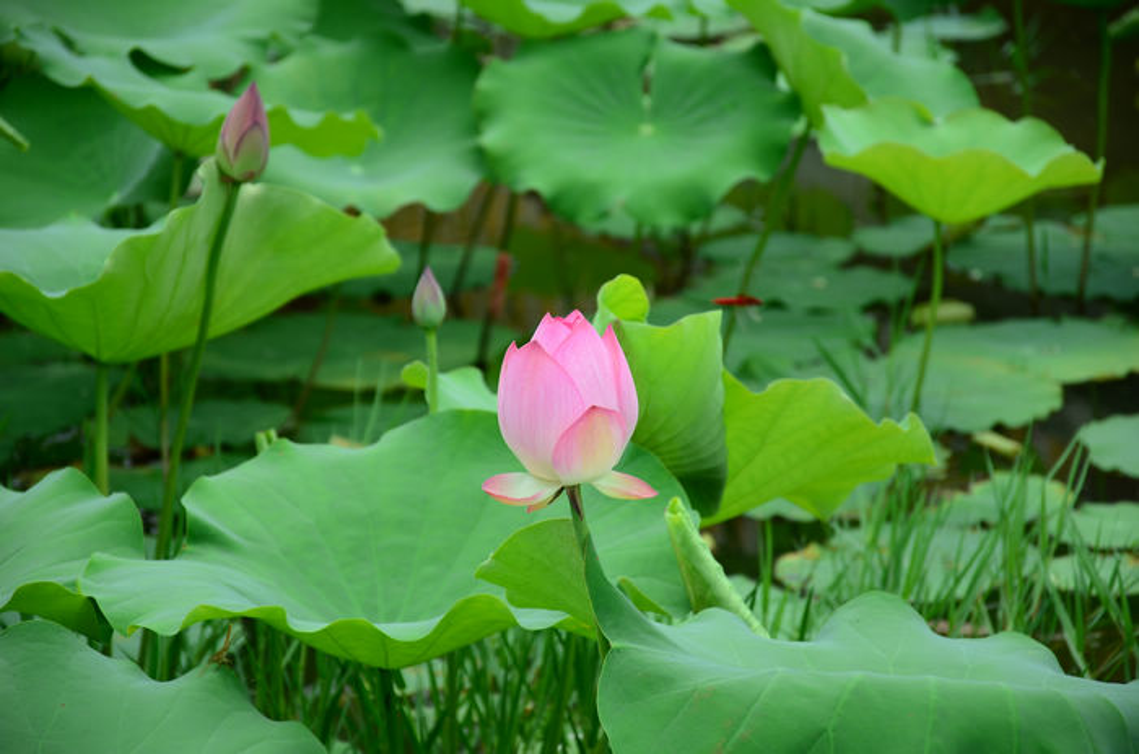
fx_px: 4971
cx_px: 570
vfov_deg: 8.7
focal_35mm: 158
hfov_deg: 13.1
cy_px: 377
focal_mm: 105
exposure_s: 1/250
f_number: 5.6
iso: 100
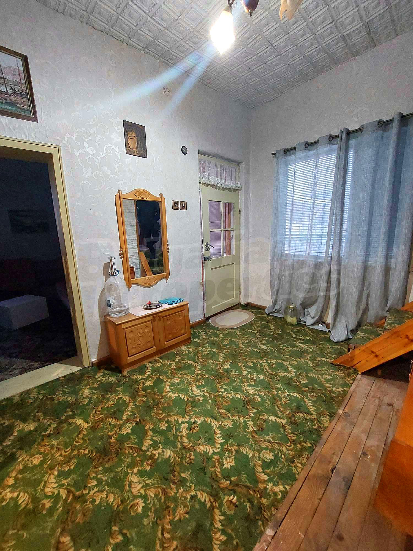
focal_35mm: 13
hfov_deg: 89.9
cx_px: 206
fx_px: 207
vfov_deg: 106.2
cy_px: 276
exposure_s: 1/33
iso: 400
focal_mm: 1.74
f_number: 2.2
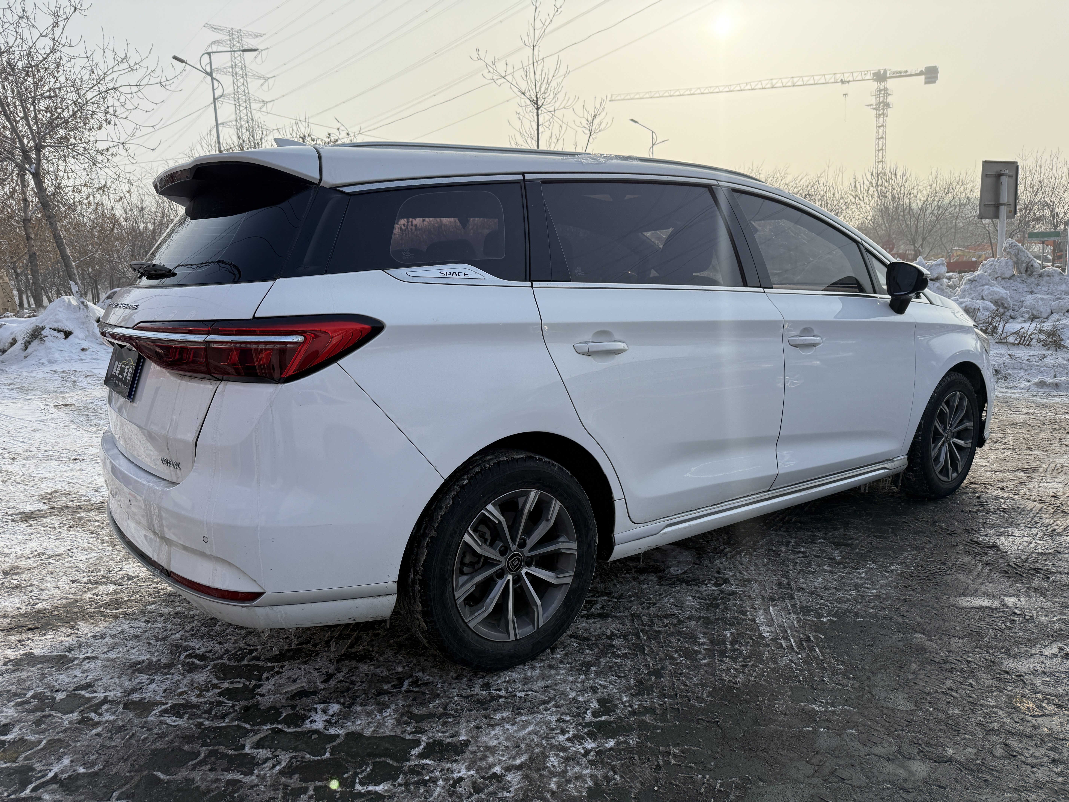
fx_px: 741
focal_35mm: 24
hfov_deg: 71.6
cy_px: 401
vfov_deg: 56.8
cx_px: 534
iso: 100
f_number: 1.78
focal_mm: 6.76
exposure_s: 1/5319
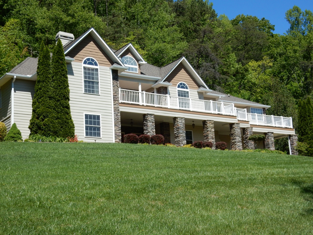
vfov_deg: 24.4
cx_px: 156
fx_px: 543
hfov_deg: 32.2
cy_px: 118
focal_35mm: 60
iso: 125
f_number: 4.5
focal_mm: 10.7
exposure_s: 1/800
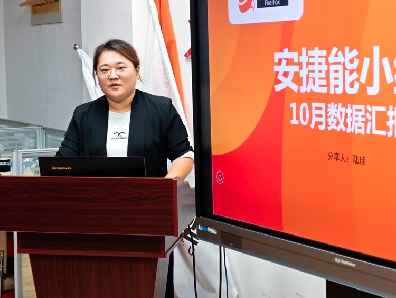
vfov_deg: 19.6
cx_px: 198
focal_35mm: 75
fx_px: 858
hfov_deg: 26.0
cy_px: 149
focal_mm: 10.1
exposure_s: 1/60.6
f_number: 2
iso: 640
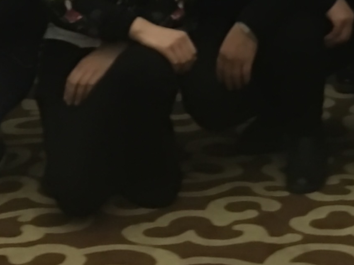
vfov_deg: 9.9
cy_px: -296
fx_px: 1401
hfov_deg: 14.1
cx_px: 387
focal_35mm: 137
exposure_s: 1/17
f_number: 2.2
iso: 500
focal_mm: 4.15
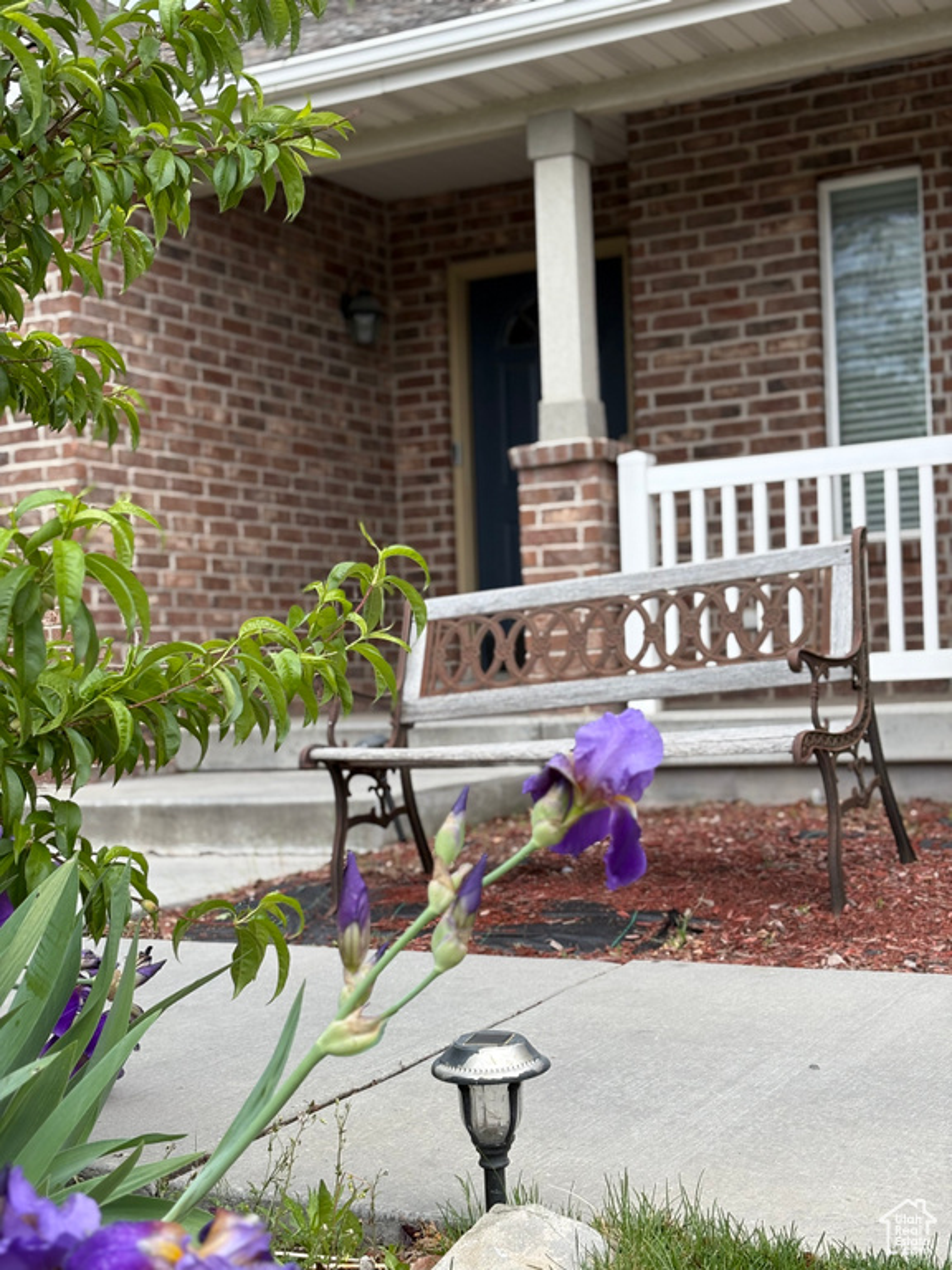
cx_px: 476
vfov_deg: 36.8
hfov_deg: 28.0
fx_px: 1907
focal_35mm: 52
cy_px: 635
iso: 50
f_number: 1.6
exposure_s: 1/1032
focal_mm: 5.96
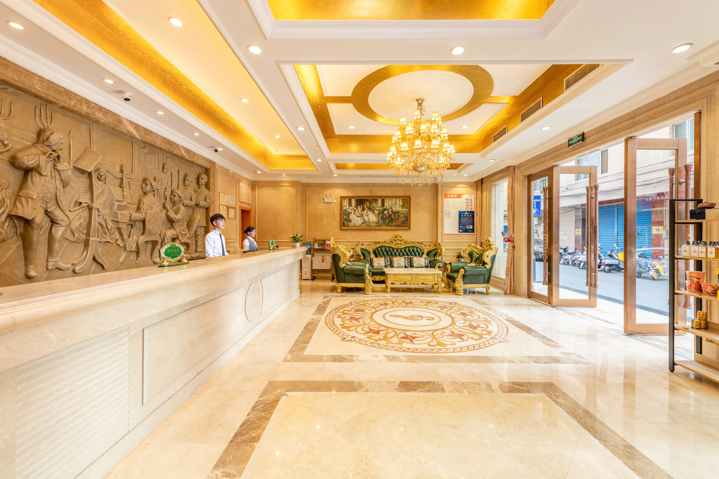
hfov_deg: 104.3
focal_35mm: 14
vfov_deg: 81.2
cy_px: 240
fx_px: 280
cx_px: 360
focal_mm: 14
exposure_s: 1/10
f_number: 7.1
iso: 200
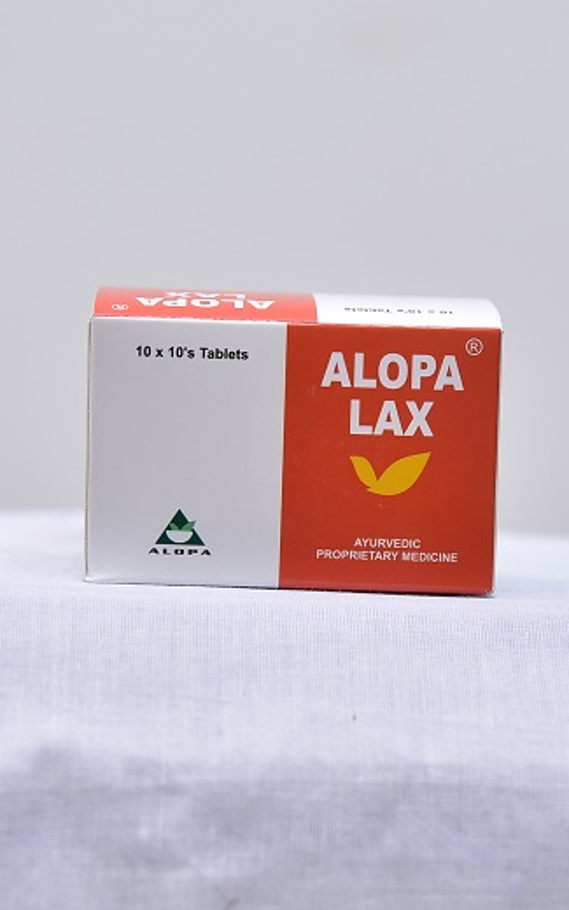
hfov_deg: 19.4
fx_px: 1662
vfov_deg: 30.6
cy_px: 458
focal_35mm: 67
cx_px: 296
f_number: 4
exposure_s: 1/125
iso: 1250
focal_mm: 65
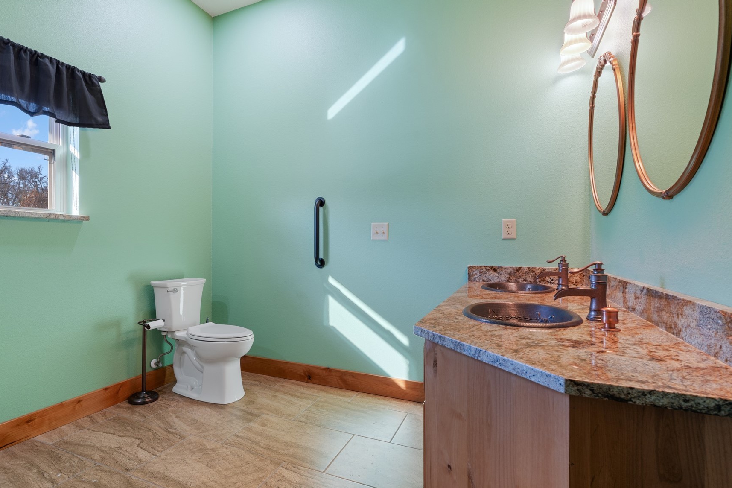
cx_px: 316
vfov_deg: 64.5
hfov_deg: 86.4
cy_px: 246
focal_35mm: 19
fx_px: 386
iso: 250
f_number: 9
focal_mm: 16
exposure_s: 1/2.5
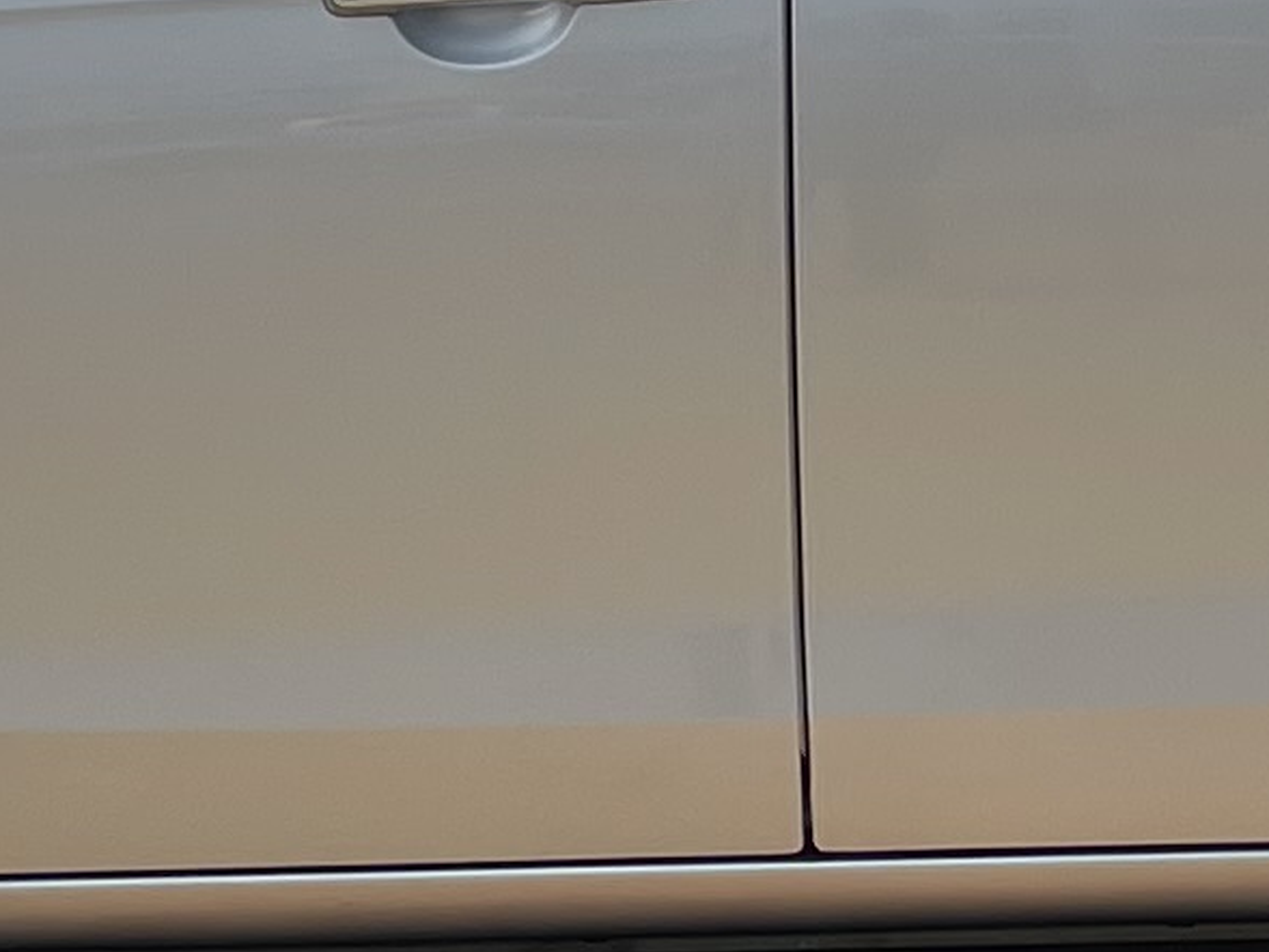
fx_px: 6270
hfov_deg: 11.5
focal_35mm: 171
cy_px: 233
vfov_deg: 8.7
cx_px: 991
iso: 32
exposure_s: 1/5618
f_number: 1.6
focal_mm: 5.1
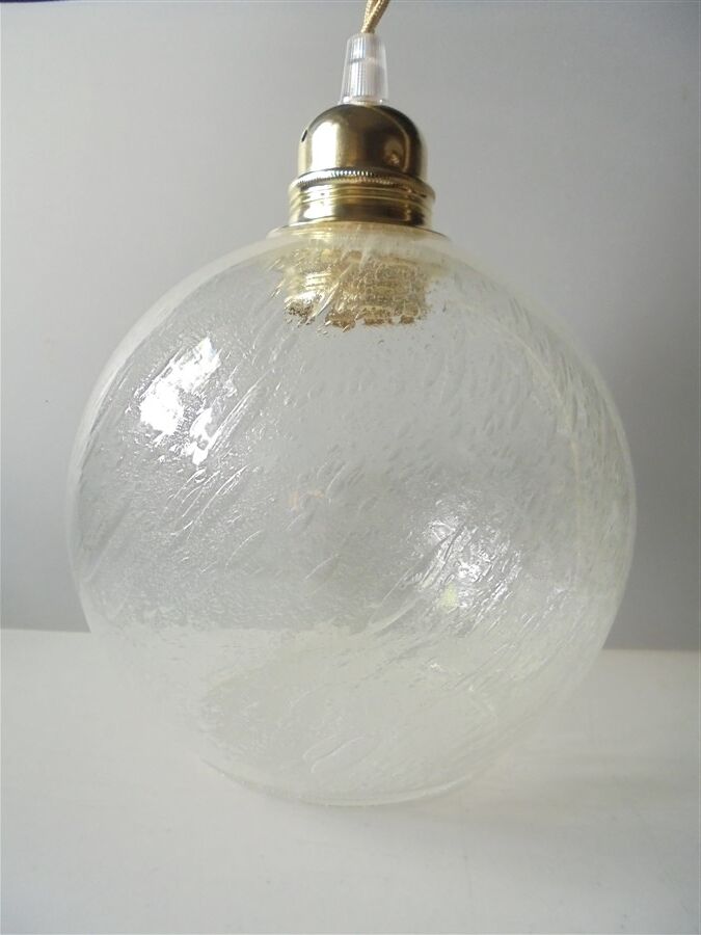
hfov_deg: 53.1
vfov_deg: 67.3
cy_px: 468
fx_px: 702
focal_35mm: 26
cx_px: 350
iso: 400
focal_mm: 4.6
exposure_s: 1/30
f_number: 3.5
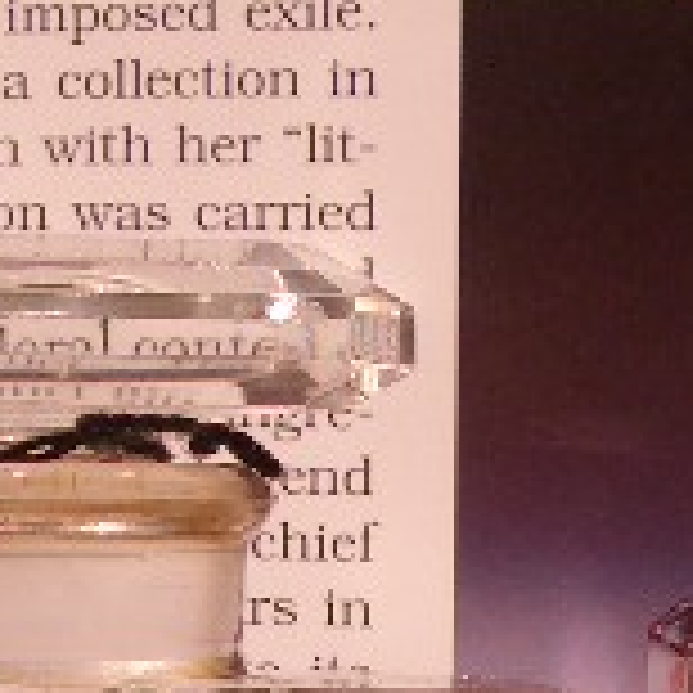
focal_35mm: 151
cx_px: 531
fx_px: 3420
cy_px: 1053
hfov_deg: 11.5
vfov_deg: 11.1
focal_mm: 6.8
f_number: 2.8
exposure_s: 1/100
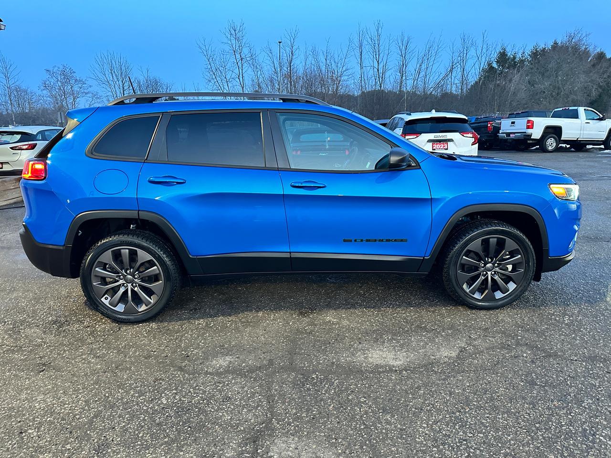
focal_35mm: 24
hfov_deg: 71.6
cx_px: 306
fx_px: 424
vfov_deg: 56.8
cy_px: 229
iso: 500
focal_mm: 6.86
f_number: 1.78
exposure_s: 1/60
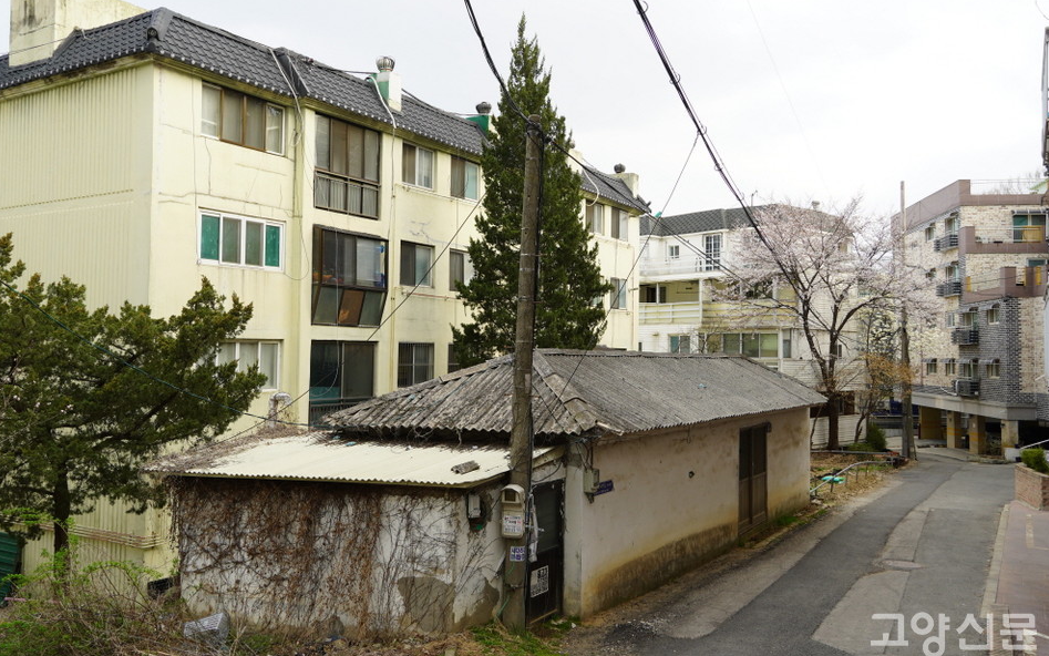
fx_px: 886
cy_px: 321
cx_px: 522
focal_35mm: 31
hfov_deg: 61.2
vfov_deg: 40.6
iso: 100
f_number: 5.6
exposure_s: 1/80
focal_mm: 20
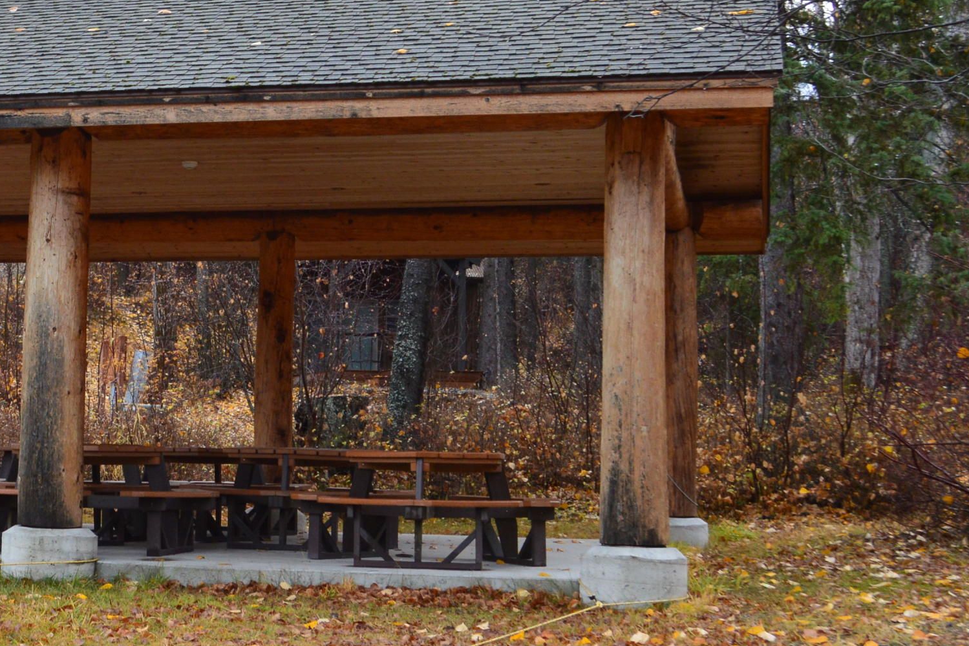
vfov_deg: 18.9
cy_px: 267
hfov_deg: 27.3
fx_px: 1938
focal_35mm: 72
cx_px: 147
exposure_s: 1/100
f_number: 9
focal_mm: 24
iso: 400
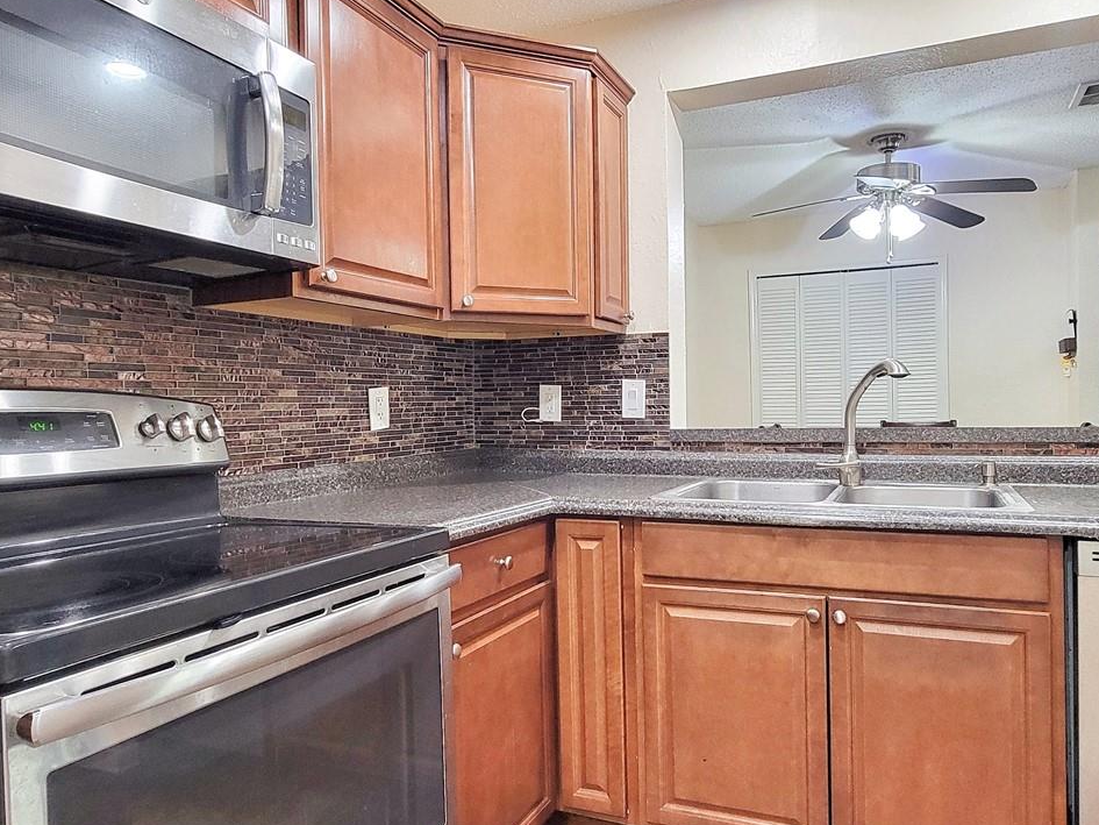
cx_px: 586
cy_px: 403
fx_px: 699
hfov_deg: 76.3
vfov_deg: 61.1
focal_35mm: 22
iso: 320
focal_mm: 2.2
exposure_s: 1/40
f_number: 2.2
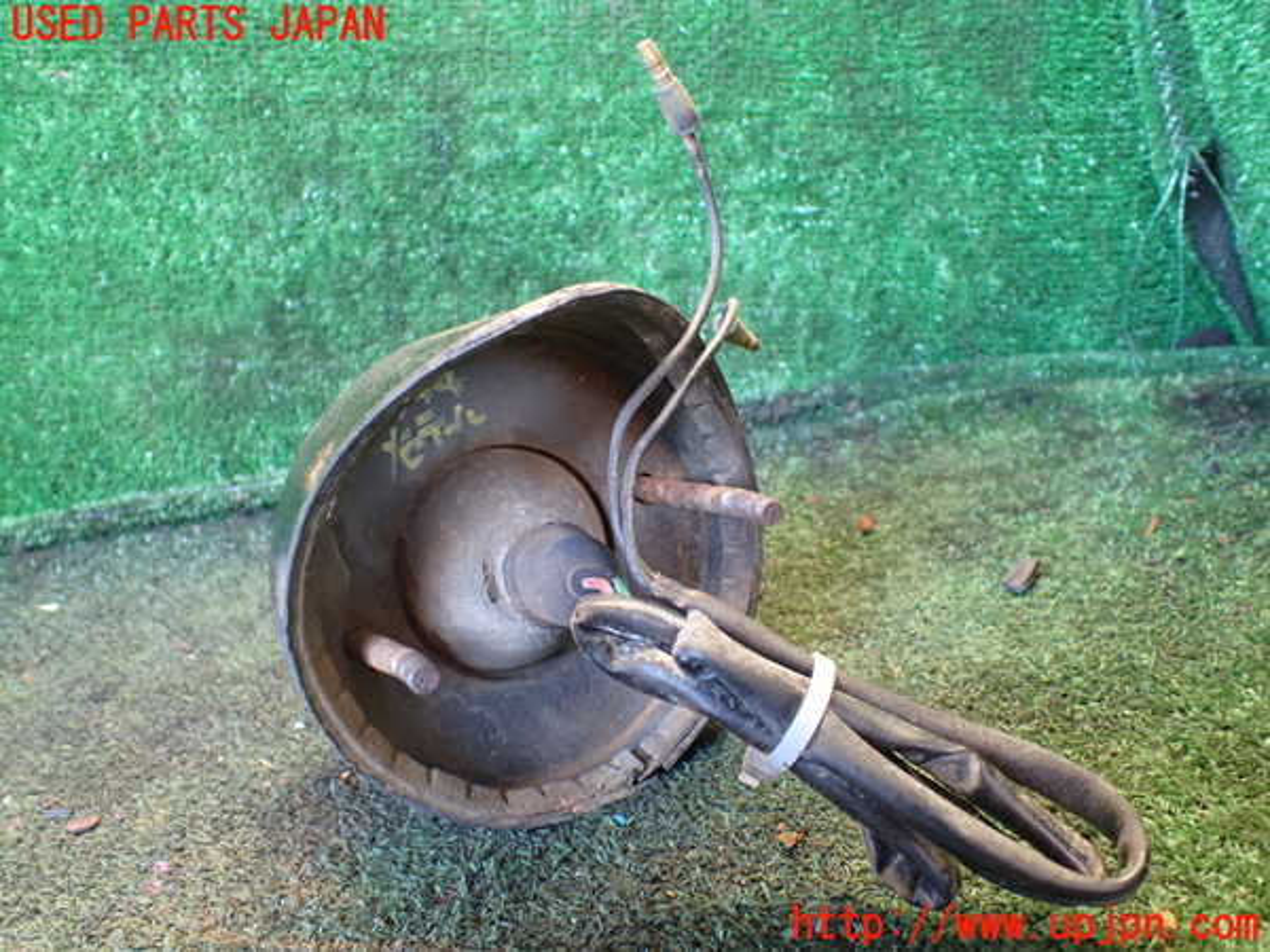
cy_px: 476
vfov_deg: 46.8
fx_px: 1101
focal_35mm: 30
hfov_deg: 60.0
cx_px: 635
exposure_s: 1/60
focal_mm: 5.4
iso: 800
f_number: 2.3
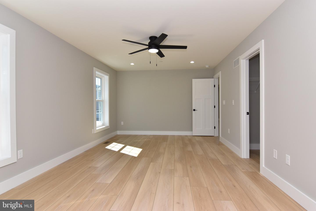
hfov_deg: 90.0
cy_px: 106
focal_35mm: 18
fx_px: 158
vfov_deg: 67.5
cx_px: 158
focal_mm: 12
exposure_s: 1/125
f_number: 9
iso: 400
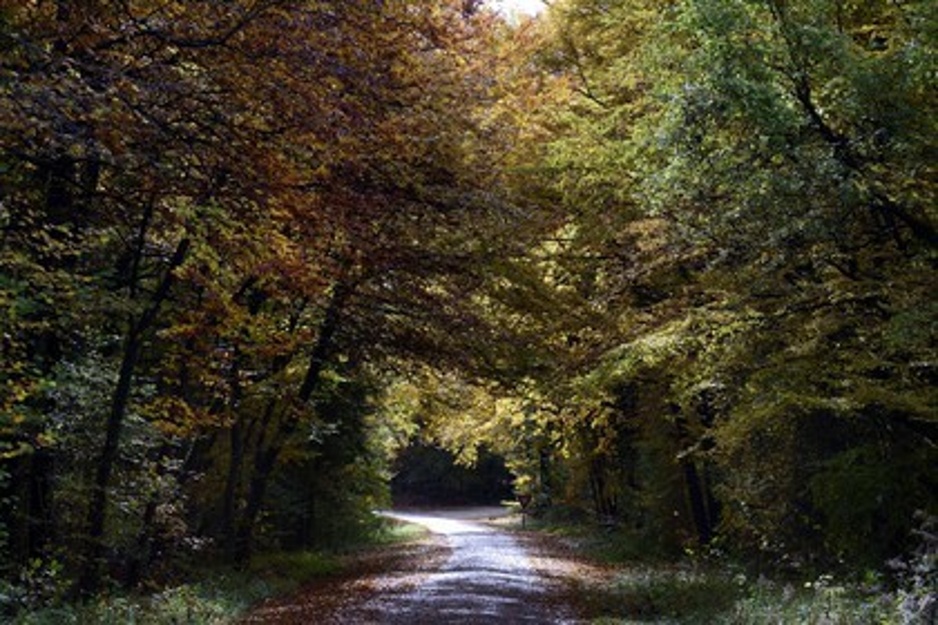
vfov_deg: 19.5
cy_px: 312
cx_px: 469
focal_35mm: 70
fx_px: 1824
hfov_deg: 28.8
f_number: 9
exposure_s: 1/100
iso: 200
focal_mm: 70
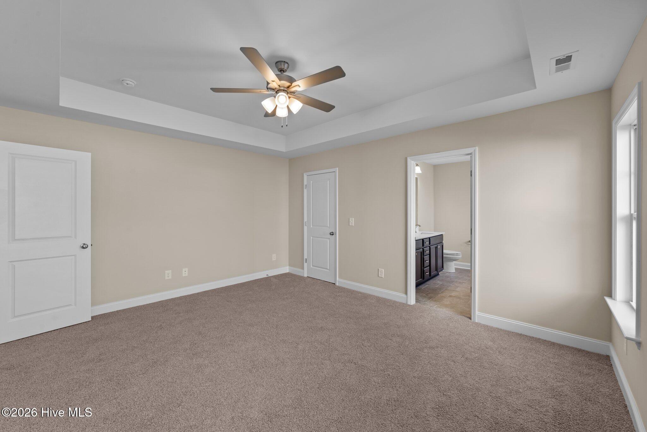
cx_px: 324
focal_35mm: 14
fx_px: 252
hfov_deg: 104.2
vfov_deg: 81.3
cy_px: 216
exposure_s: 1/2.5
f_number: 9
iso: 100
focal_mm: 14
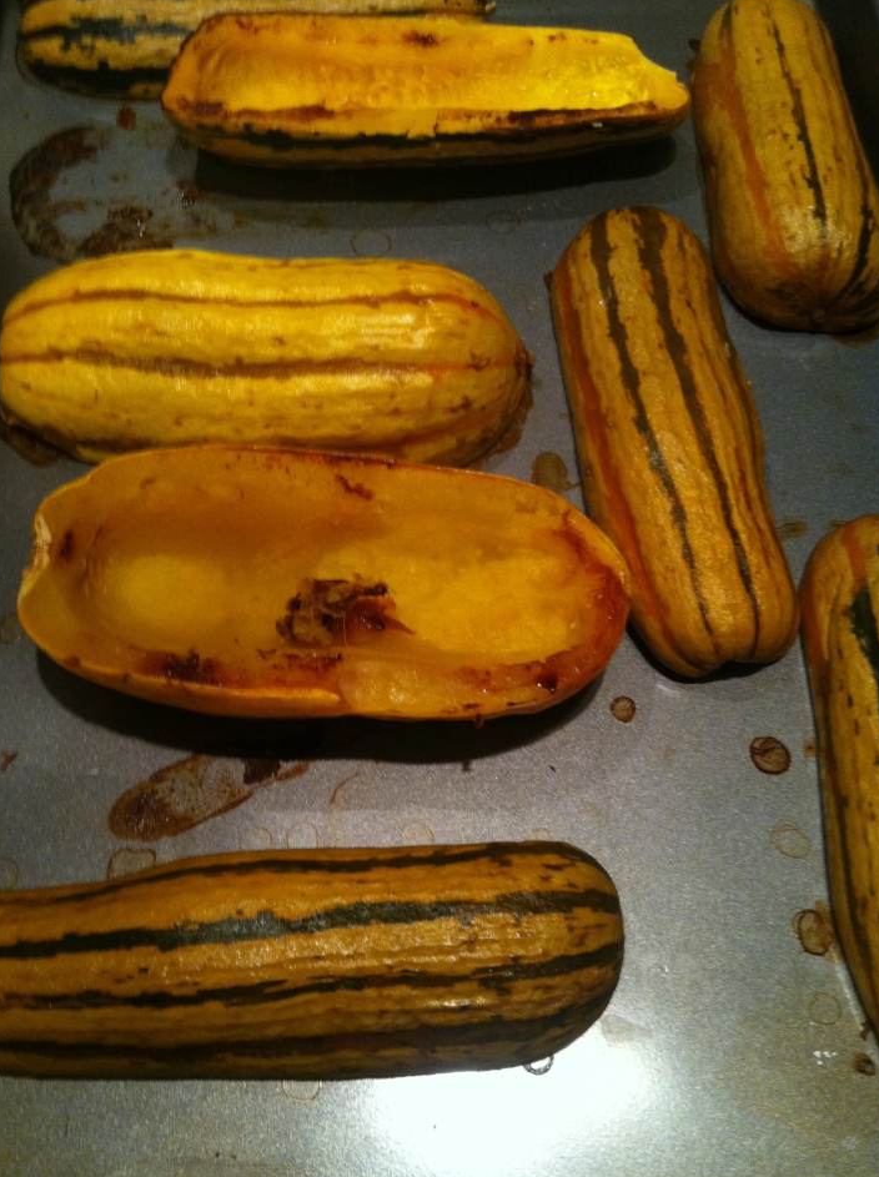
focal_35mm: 38
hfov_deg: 37.6
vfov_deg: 49.0
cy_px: 609
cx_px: 413
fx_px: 1290
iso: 250
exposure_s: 1/15
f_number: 2.8
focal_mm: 3.85
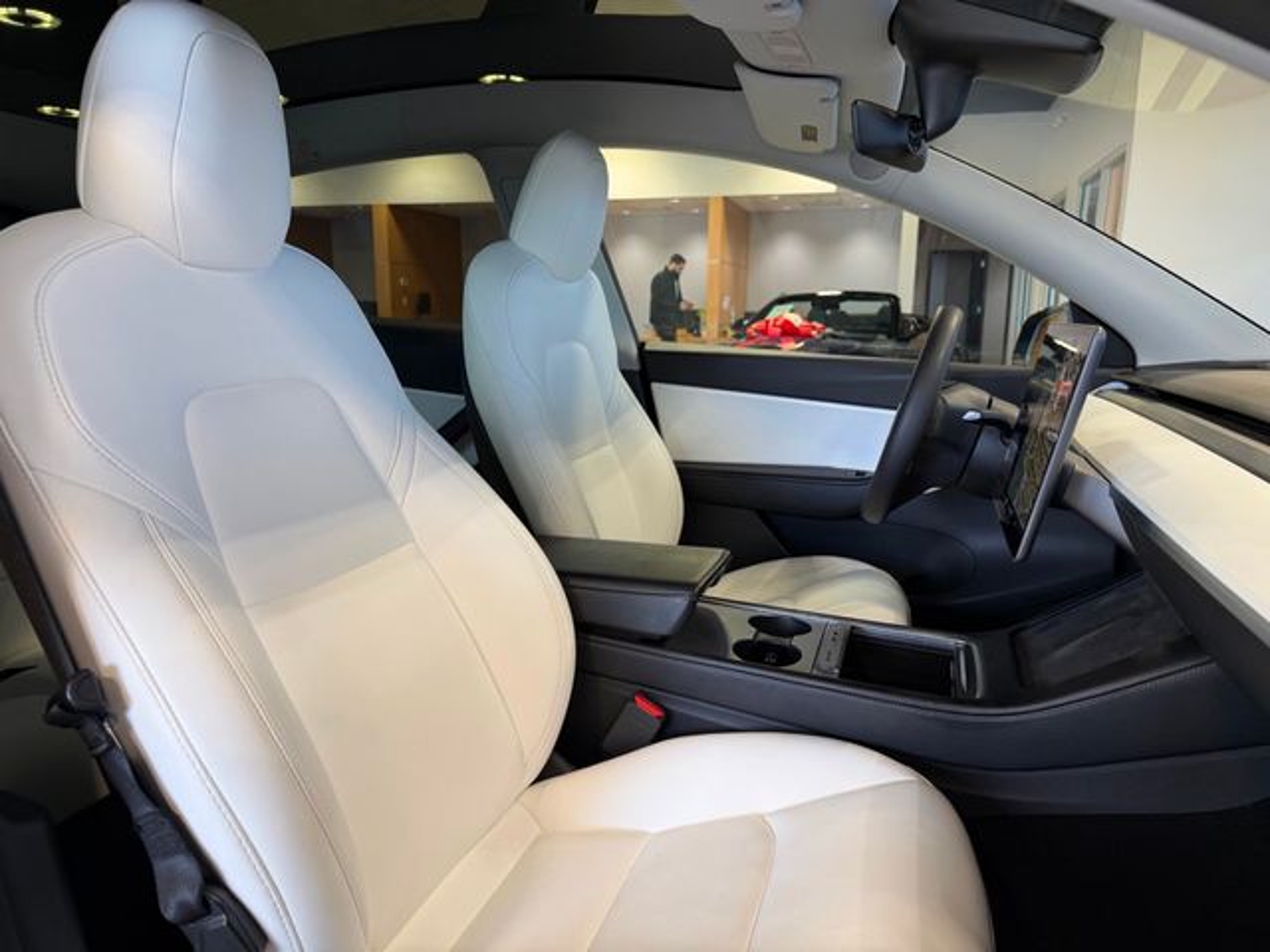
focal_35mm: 24
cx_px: 635
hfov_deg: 71.6
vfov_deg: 56.8
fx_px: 881
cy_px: 476
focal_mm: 6.76
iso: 125
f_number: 1.78
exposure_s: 1/120
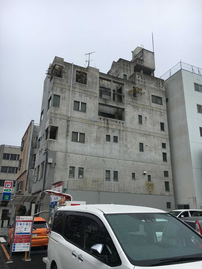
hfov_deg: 48.2
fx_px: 226
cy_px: 134
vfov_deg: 61.7
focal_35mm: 29
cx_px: 101
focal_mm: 4.15
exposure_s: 1/712
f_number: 2.2
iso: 25
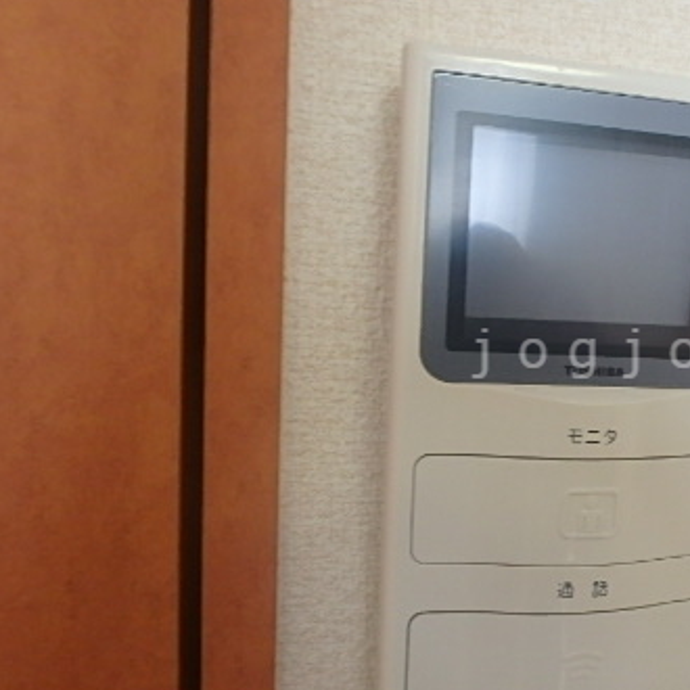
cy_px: 353
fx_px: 812
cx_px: 615
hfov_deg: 42.4
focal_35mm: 36
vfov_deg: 46.0
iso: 320
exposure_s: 1/30
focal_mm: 3.7
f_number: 3.5
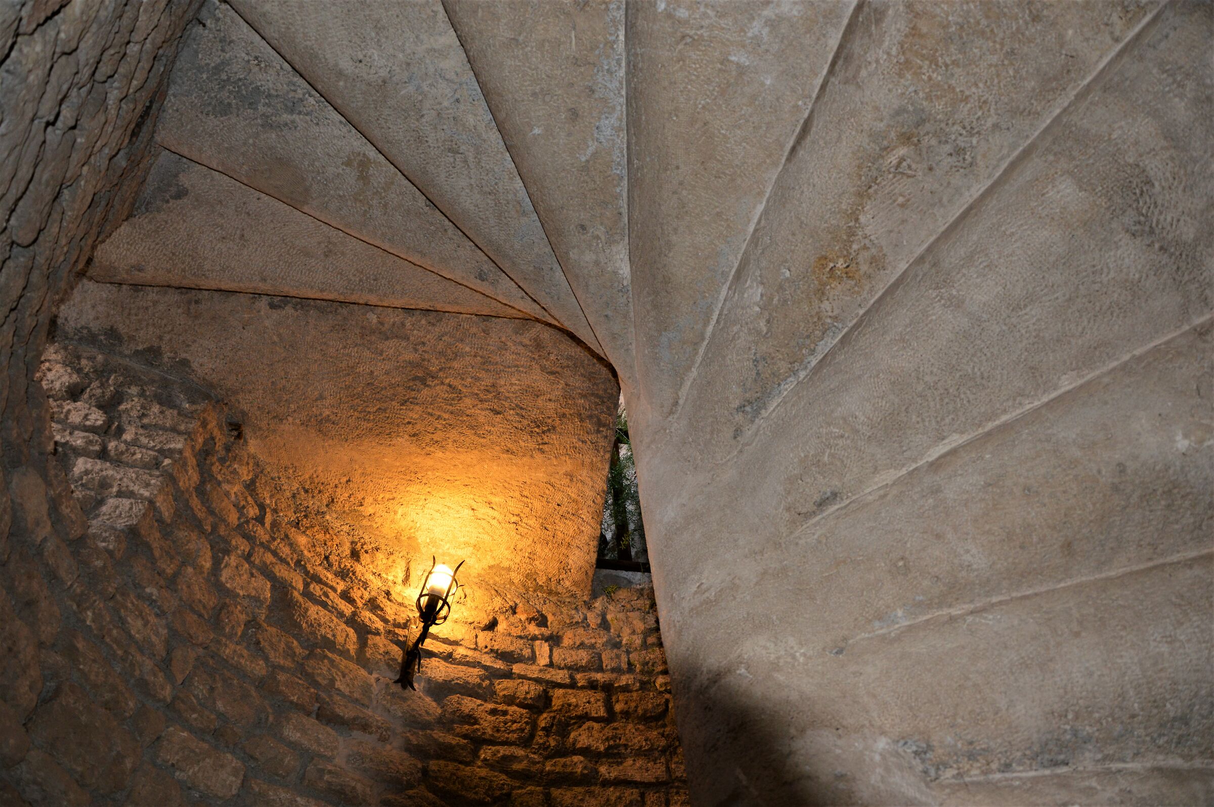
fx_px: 910
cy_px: 404
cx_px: 607
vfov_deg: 47.9
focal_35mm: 27
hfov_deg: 67.4
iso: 450
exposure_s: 1/60
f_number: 3.5
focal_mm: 18
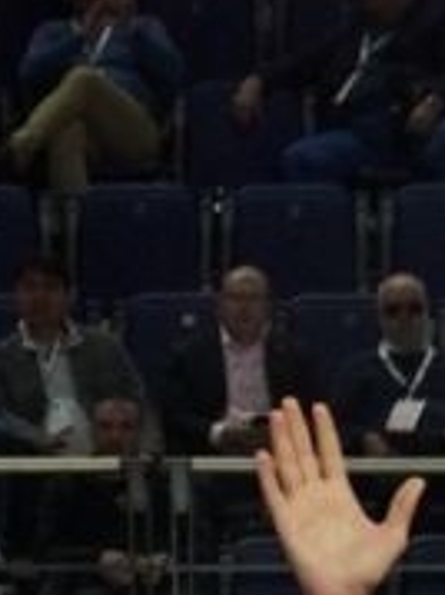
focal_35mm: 668
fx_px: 11463
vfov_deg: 3.0
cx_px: -538
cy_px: 1223
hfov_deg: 2.2
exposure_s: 1/500
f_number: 2.8
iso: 500
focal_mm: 46
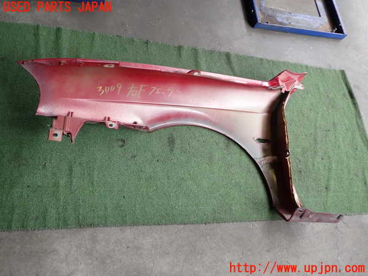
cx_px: 184
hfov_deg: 60.0
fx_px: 319
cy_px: 138
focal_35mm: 30
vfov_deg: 46.8
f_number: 2.3
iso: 160
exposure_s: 1/125
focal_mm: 5.4
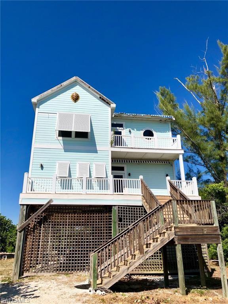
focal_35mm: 28
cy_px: 152
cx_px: 114
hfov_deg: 49.7
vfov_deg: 63.4
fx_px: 246
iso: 20
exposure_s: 1/4000
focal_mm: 4
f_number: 1.8
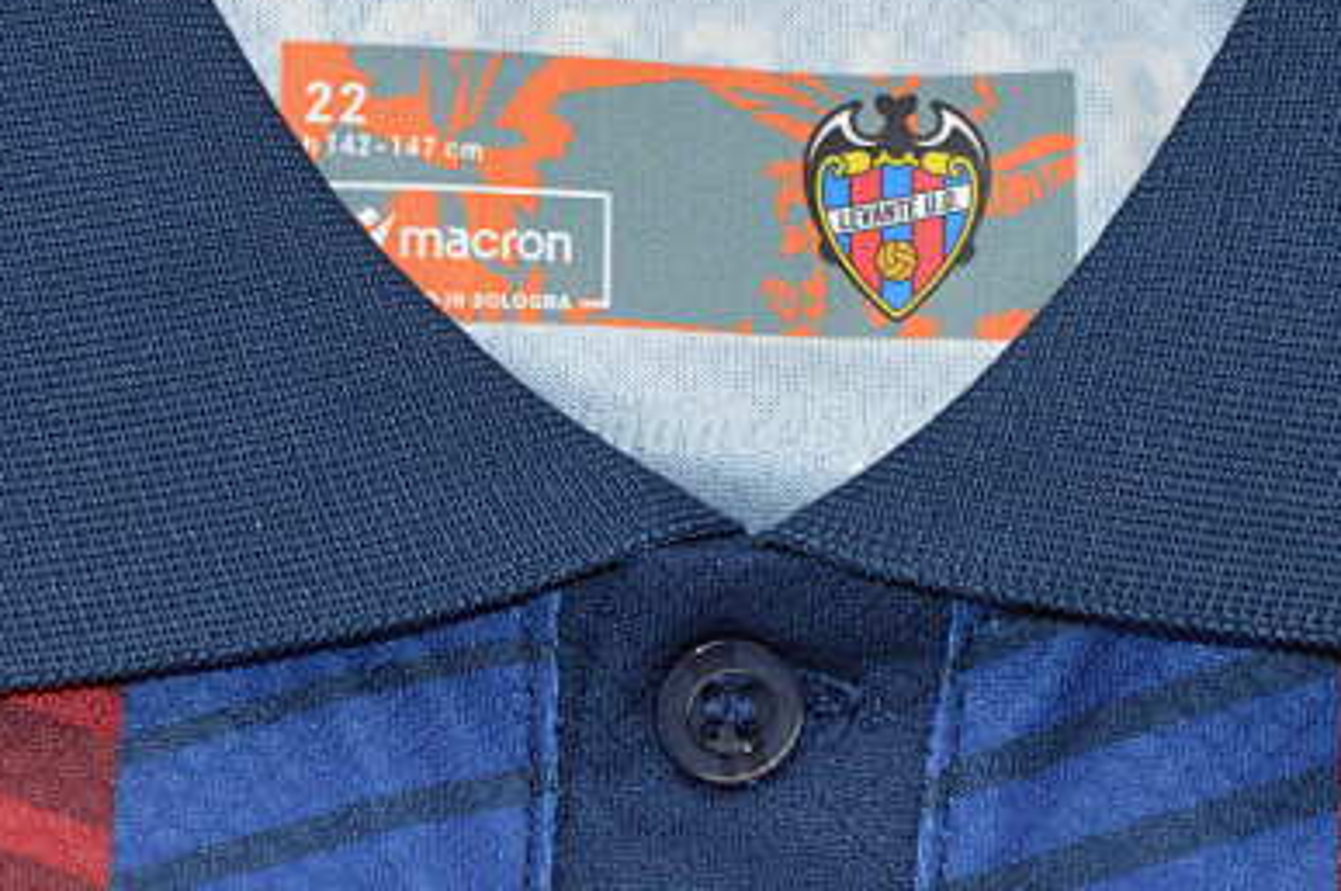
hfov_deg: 6.2
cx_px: 627
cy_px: 194
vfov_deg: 4.1
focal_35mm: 335
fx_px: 12463
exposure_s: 1/200
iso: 400
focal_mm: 80
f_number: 9
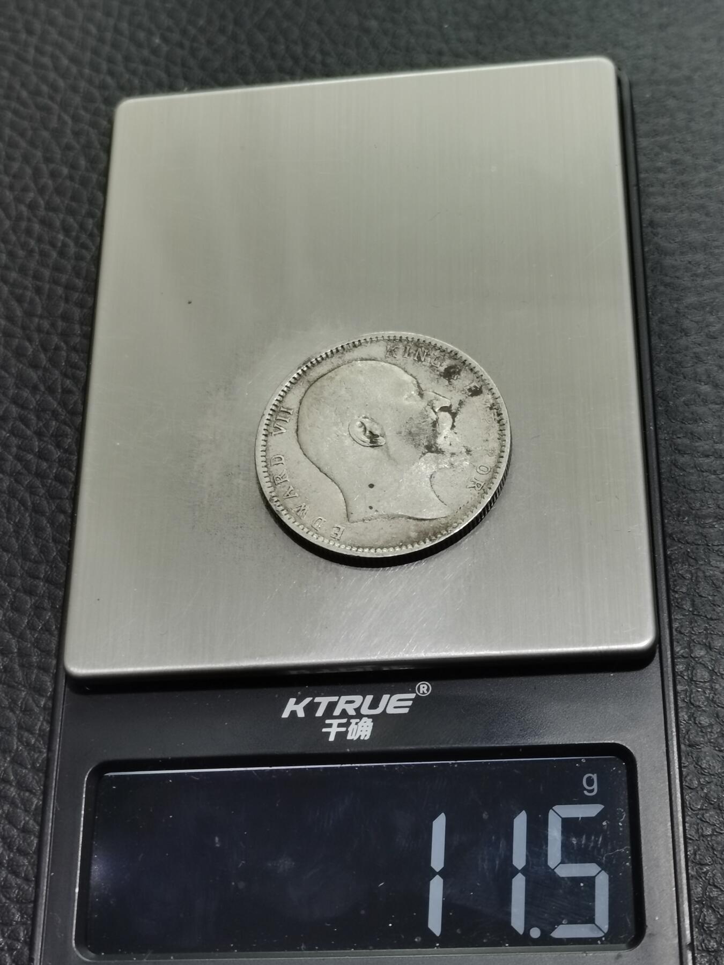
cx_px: 362
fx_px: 1701
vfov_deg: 31.7
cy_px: 482
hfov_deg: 24.0
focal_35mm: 61
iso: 64
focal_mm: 5.58
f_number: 1.8
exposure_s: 1/90
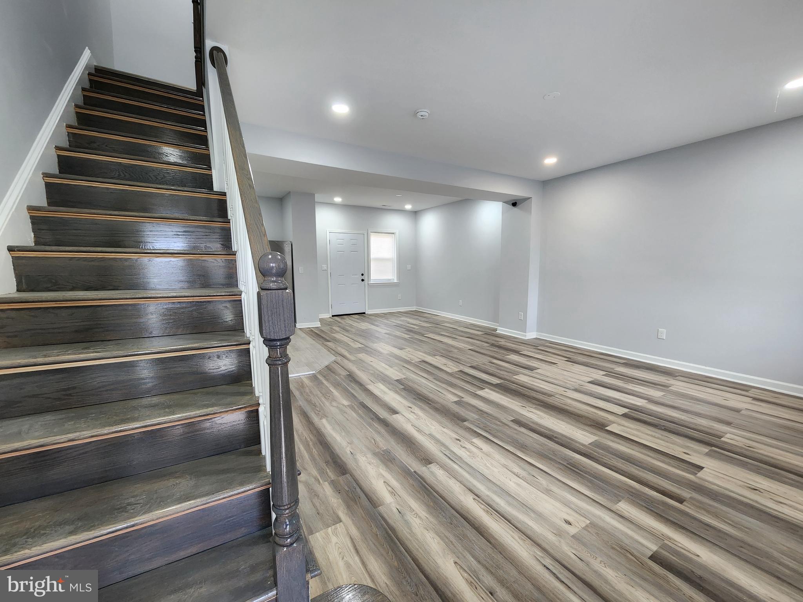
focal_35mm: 13
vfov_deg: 89.9
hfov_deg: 106.2
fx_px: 302
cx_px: 402
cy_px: 301
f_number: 2.2
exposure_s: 1/60
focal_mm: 2.2
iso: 200
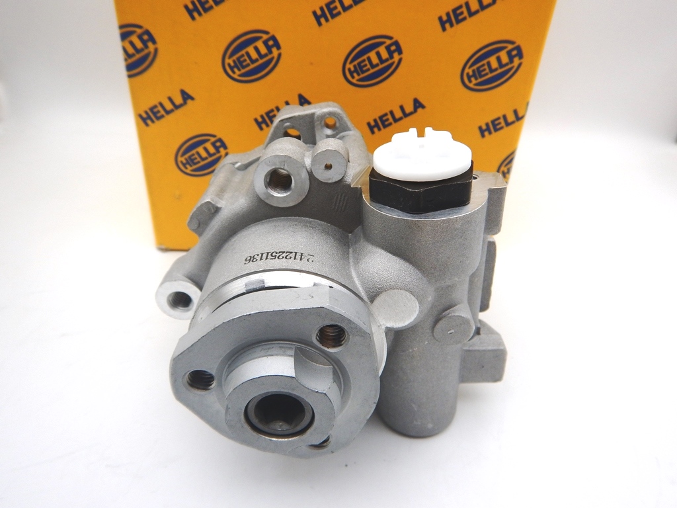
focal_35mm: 24
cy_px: 254
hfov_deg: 71.6
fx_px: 469
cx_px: 338
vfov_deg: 56.8
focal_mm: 4.3
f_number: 2.8
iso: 125
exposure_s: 1/250
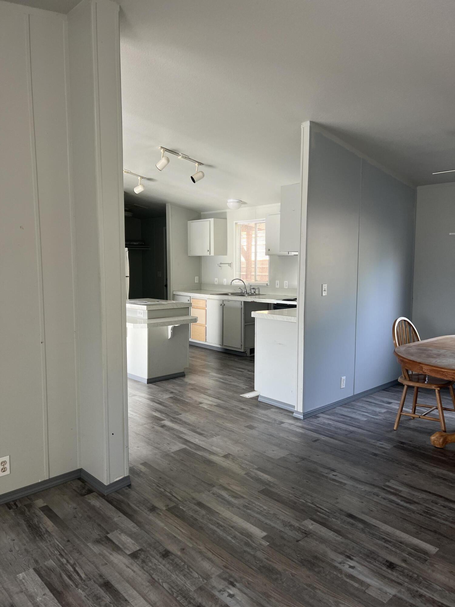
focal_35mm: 26
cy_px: 304
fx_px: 456
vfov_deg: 67.3
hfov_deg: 53.1
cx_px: 228
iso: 64
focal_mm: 5.7
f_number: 1.5
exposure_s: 1/120
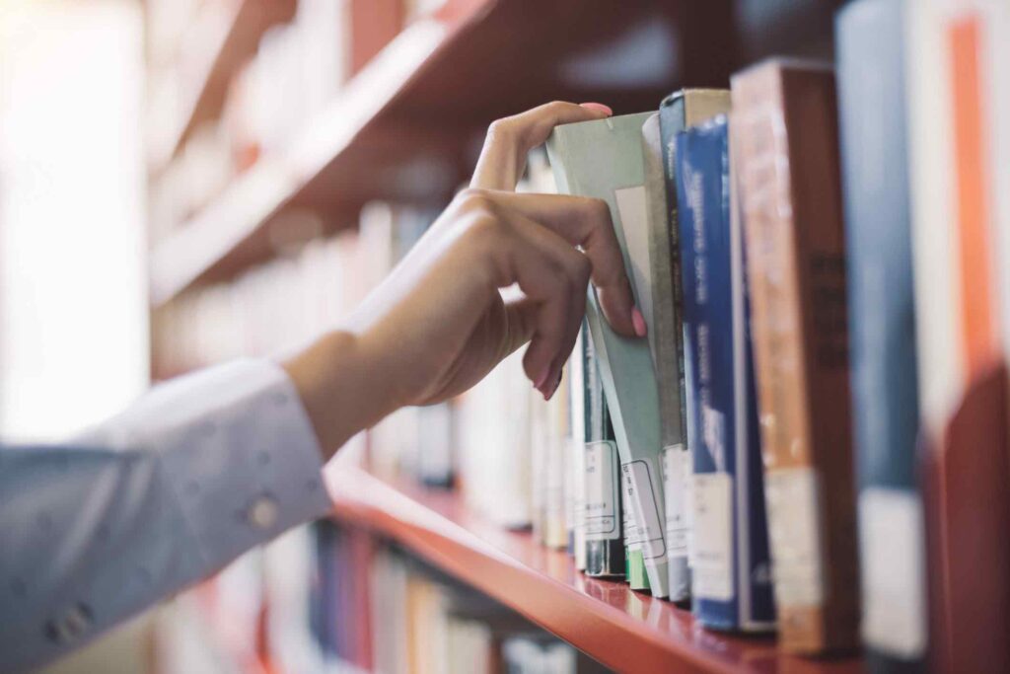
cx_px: 505
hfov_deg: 39.6
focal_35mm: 50
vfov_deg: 27.0
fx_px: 1403
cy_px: 337
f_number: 1.8
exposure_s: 1/125
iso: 250
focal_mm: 50
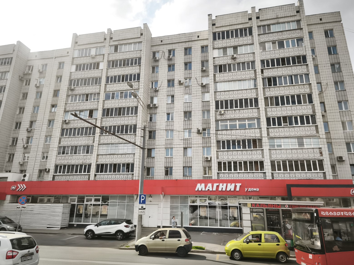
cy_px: 132
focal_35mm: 23
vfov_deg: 58.9
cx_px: 177
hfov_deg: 73.9
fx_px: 235
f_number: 1.7
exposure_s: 1/434
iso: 80
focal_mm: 5.35
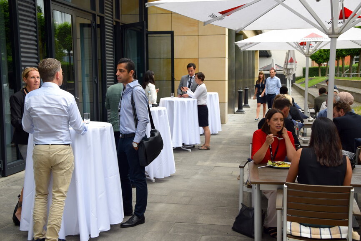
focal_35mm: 48
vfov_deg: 28.1
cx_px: 180
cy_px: 120
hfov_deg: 41.1
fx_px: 481
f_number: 6.3
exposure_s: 1/160
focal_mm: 32
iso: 400
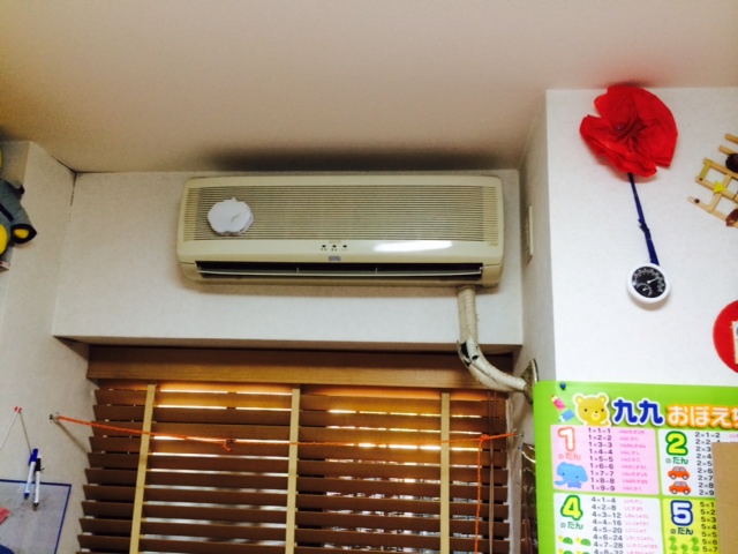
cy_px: 277
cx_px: 369
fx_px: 640
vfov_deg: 46.8
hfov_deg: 60.0
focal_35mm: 30
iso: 100
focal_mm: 4.12
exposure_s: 1/30
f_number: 2.2
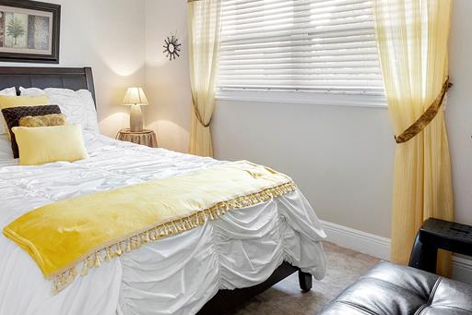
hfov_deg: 59.7
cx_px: 139
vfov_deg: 42.3
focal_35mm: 30
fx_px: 393
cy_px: 79
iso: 800
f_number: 8
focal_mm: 10
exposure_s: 1/25
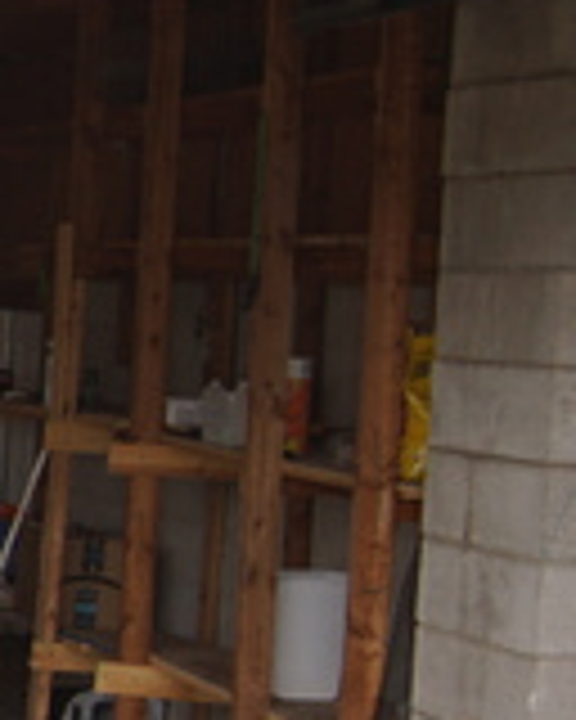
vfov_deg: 16.4
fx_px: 2493
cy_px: 475
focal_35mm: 117
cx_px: -540
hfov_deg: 11.9
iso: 100
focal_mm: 13
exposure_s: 1/100
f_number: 4
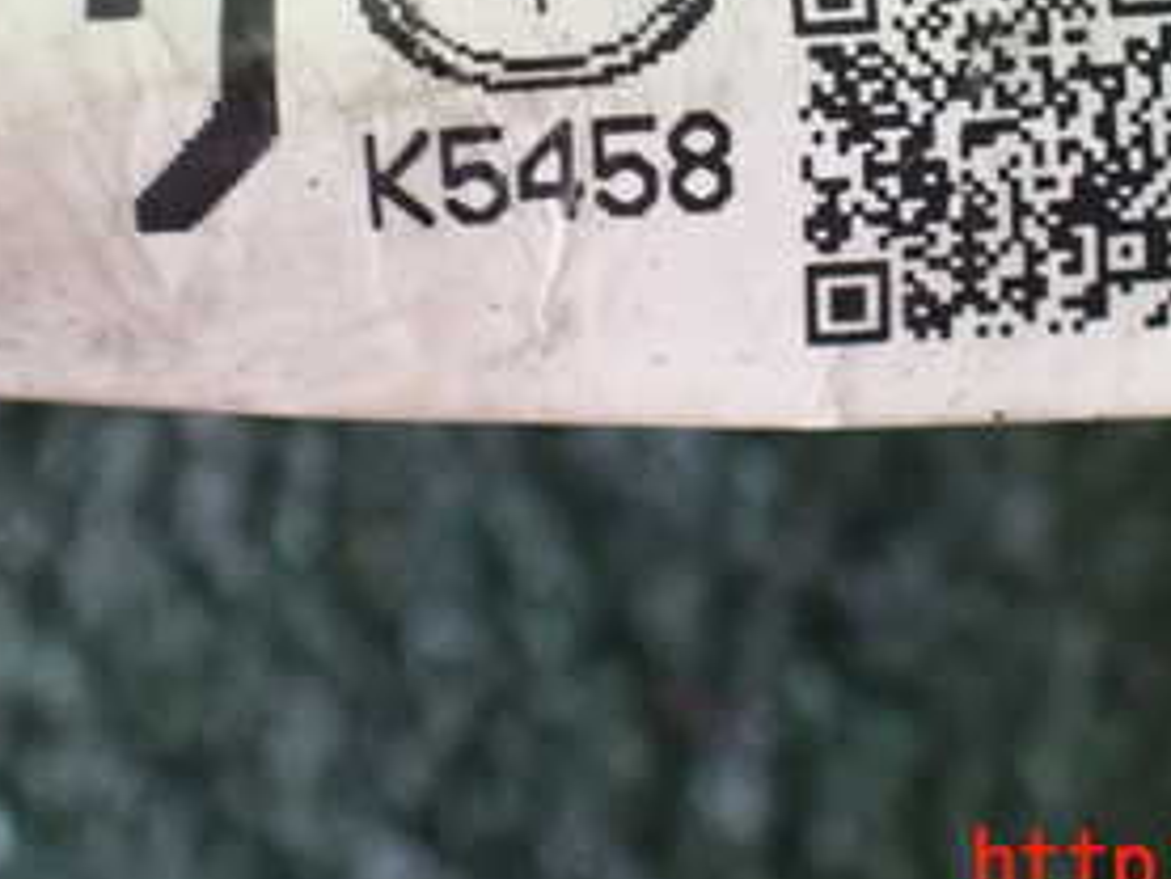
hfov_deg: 29.8
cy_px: -30
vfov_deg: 21.7
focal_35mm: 65
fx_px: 2200
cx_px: 659
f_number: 2.3
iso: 1600
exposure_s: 1/30
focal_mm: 5.4
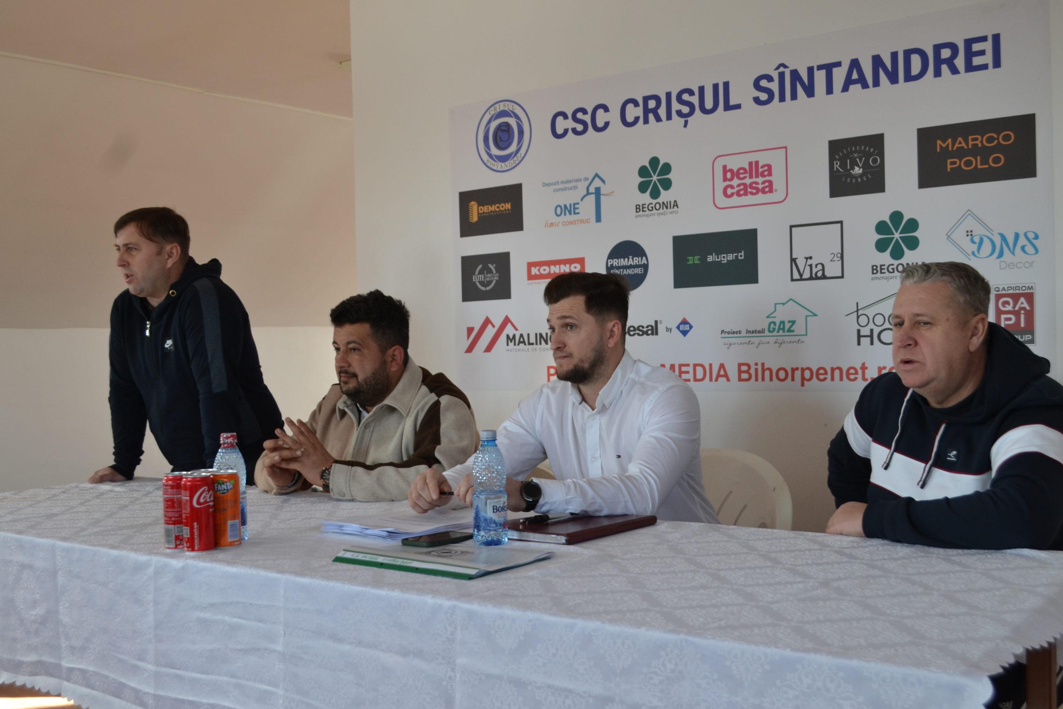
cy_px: 354
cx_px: 532
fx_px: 1063
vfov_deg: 36.9
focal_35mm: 36
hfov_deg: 53.1
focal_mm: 24
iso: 400
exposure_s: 1/80
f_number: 4.5
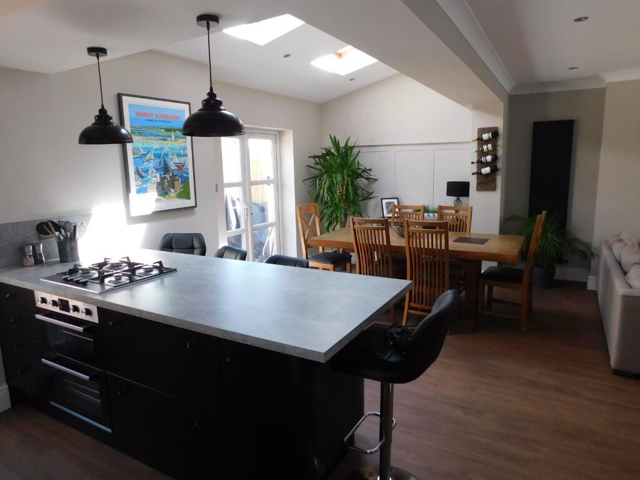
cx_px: 320
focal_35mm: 23
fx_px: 425
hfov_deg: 73.9
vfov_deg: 58.9
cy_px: 240
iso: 125
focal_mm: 4
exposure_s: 1/30
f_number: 3
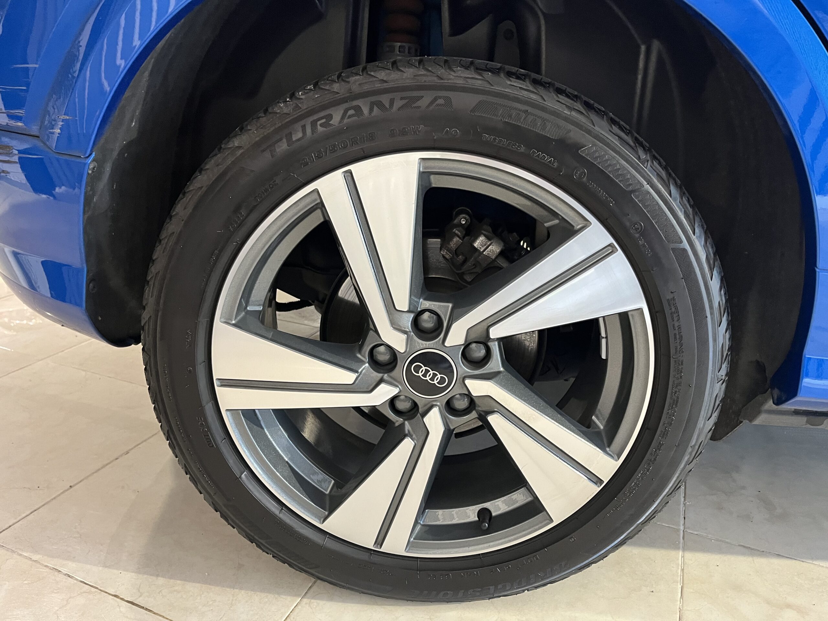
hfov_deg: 67.3
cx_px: 414
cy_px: 310
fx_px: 622
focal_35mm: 26
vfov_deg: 53.1
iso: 320
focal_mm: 5.1
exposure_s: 1/50
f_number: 1.6
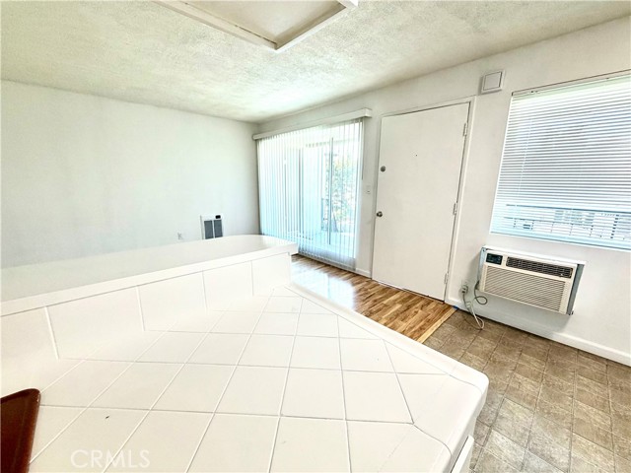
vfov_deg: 85.7
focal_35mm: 14
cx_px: 316
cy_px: 236
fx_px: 255
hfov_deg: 102.1
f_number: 2.2
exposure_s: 1/120
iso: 125
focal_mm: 2.22
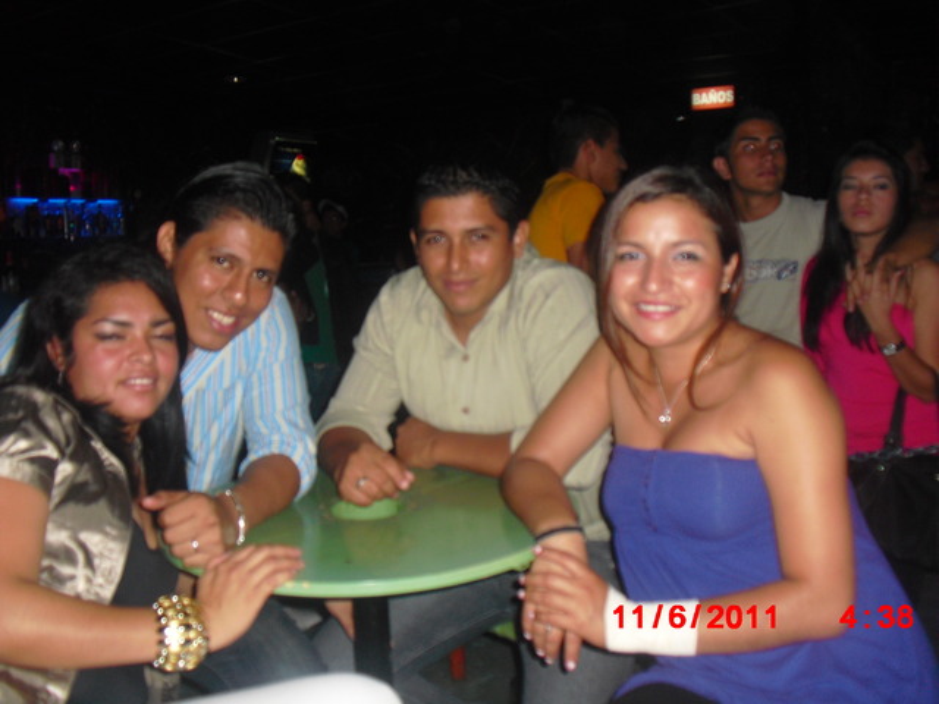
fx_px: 977
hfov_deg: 51.4
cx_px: 470
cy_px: 352
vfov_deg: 39.7
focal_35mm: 36
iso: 200
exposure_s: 1/60
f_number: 3.1
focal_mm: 6.3
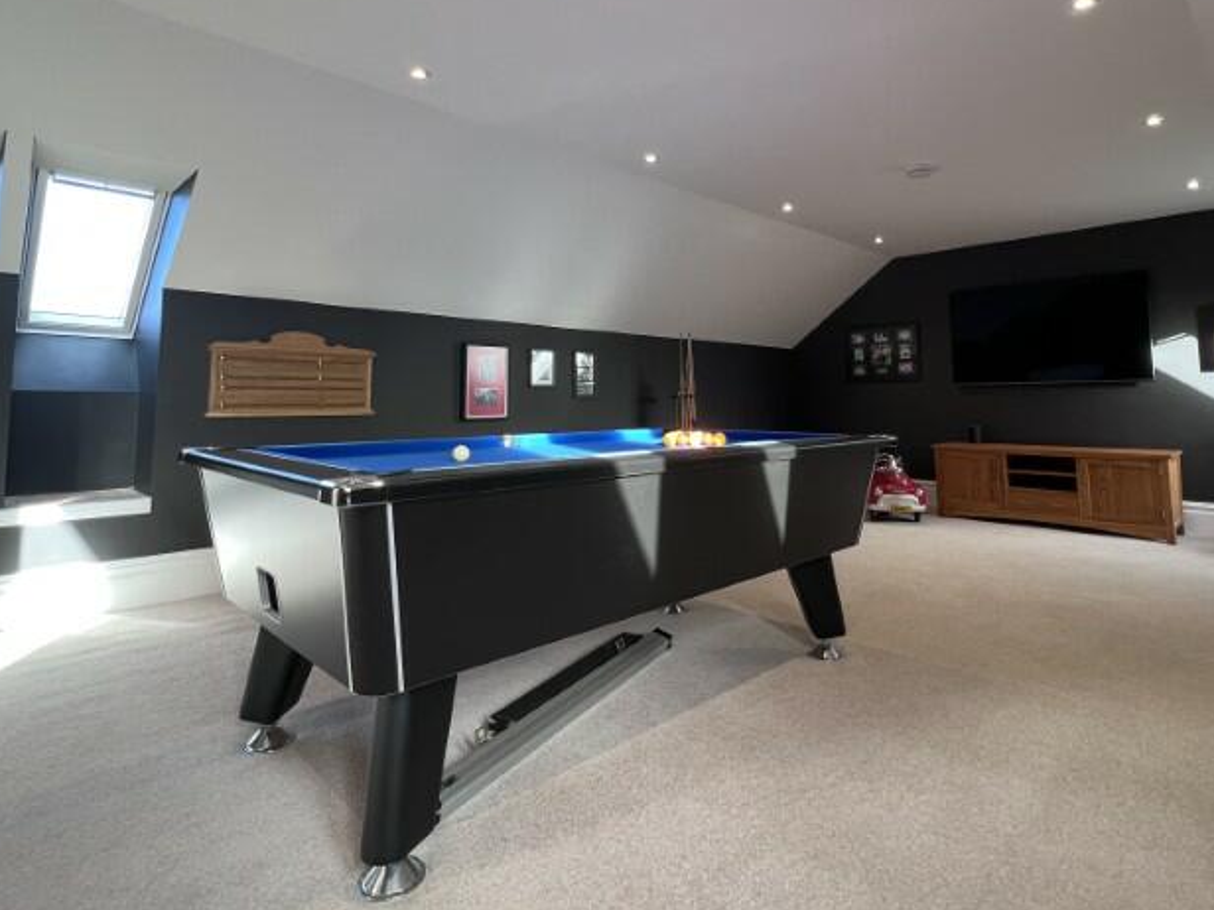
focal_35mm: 18
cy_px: 349
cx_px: 651
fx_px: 631
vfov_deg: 70.6
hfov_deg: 87.6
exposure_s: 1/99
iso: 125
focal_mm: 1.57
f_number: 1.8
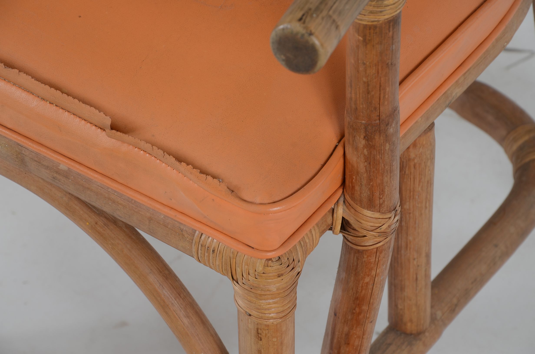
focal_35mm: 158
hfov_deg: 13.1
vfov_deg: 8.7
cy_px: 177
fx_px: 2336
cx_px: 268
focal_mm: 105
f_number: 8
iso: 125
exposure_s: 1/80
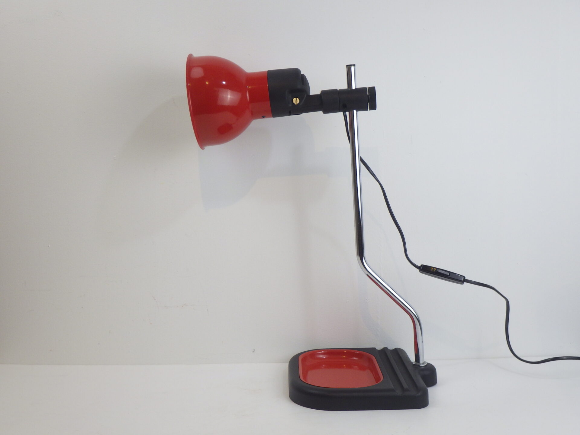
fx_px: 704
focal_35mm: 42
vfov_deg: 34.3
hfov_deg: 44.8
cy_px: 218
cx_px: 290
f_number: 4.2
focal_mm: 7.5
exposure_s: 1/40
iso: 125
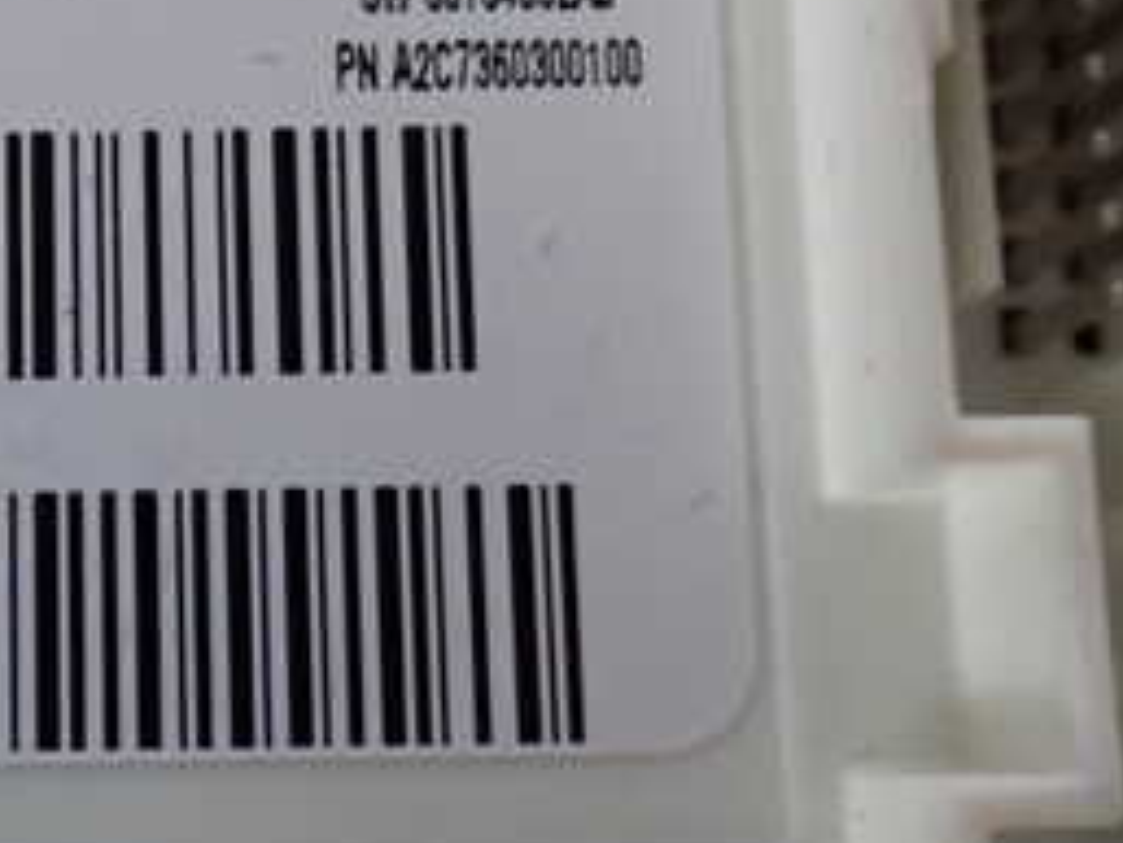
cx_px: 79
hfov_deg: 22.6
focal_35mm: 84
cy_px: 249
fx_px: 2726
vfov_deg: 17.5
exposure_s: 1/30
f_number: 2.5
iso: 800
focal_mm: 6.37
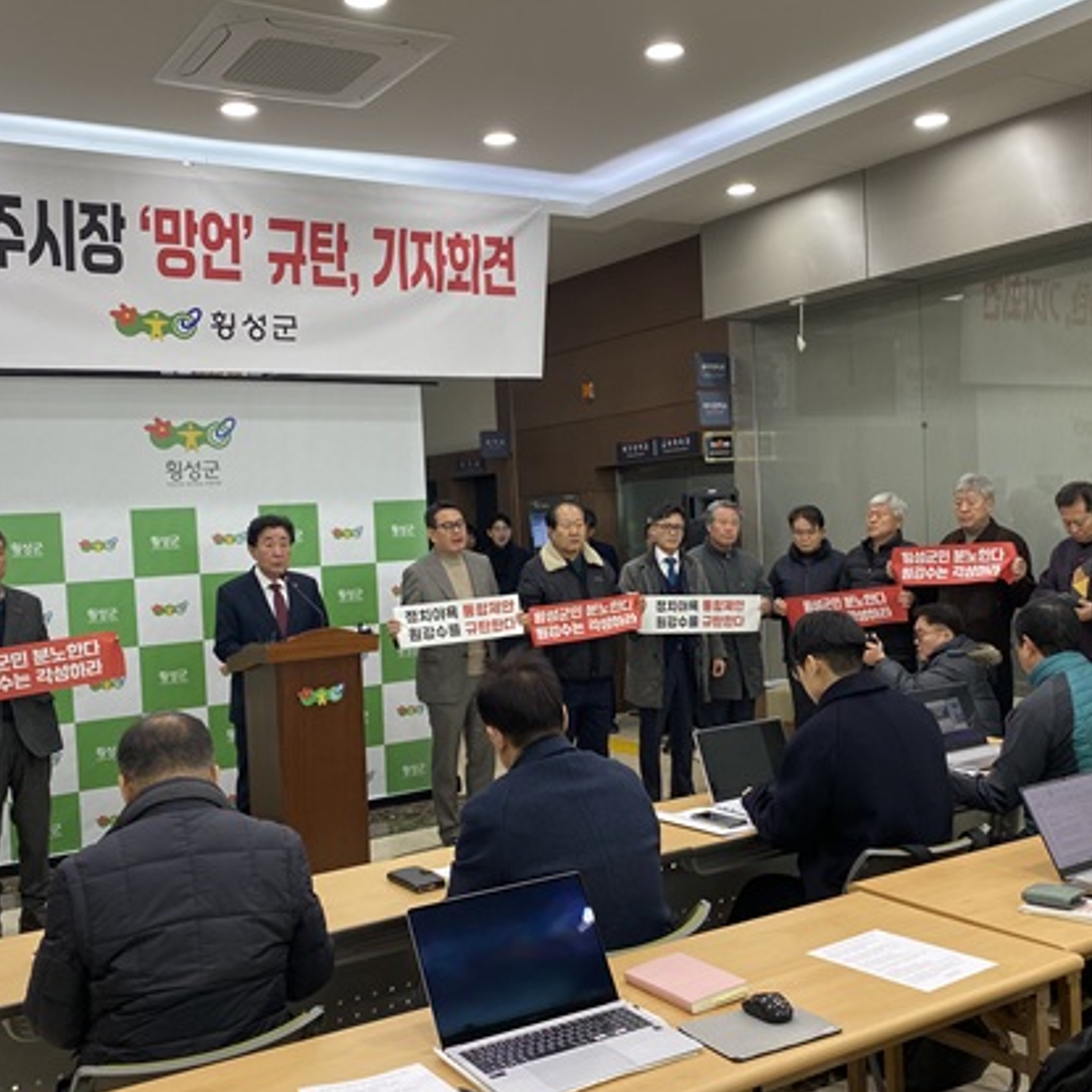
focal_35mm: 36
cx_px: 566
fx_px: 1285
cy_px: 588
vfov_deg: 46.0
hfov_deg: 46.0
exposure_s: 1/120
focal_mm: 4.25
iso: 100
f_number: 1.8
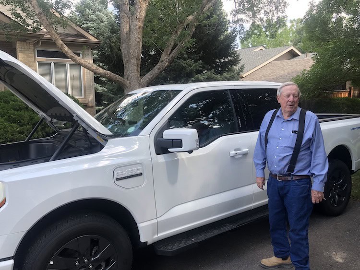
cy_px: 135
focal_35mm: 28
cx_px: 180
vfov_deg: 49.8
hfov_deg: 63.4
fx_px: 291
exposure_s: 1/291
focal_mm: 4
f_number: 1.8
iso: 25
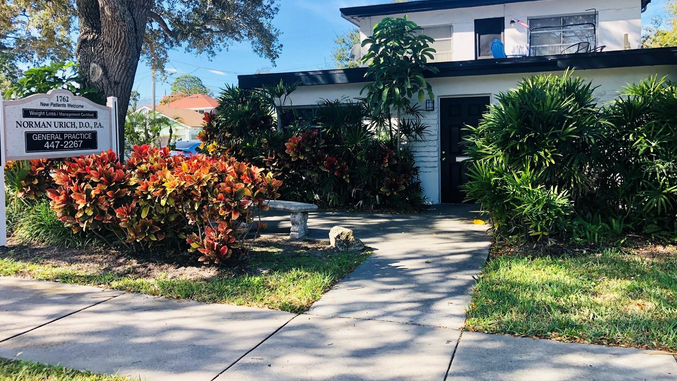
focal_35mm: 31
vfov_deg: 37.7
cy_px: 168
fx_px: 557
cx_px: 338
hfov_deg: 62.6
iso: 20
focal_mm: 3.99
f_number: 1.8
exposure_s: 1/510
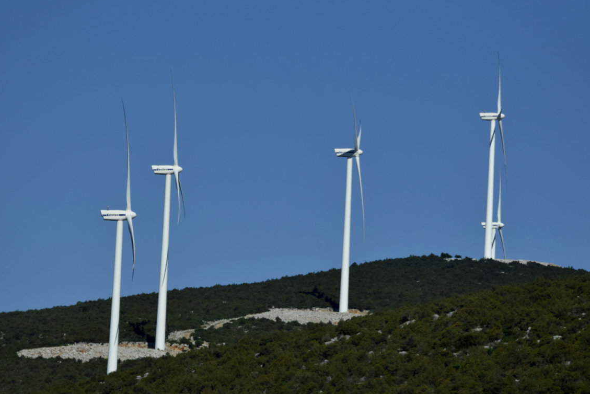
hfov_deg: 7.6
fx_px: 4443
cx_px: 311
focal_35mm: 271
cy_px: 201
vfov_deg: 5.1
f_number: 6.3
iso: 400
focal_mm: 170
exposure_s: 1/2500
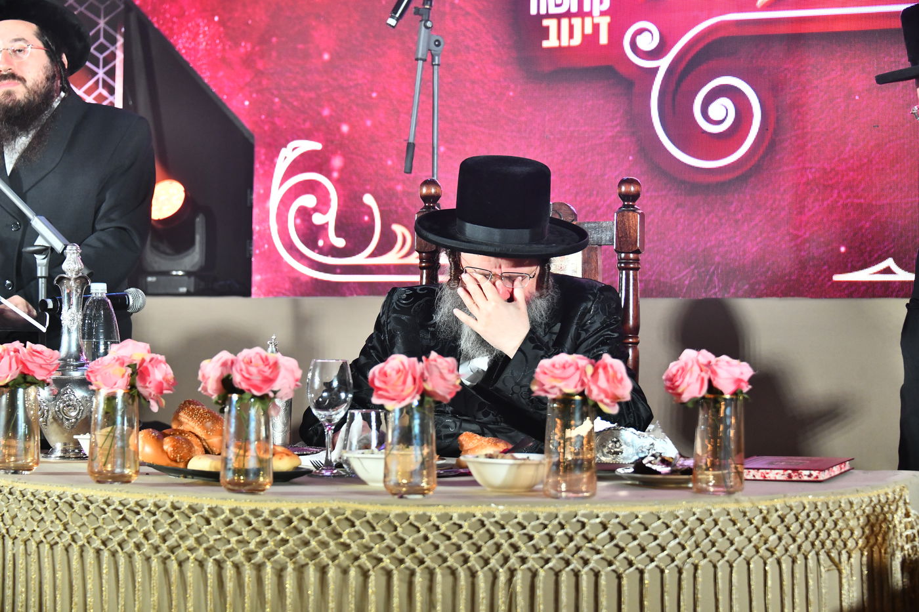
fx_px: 1991
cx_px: 460
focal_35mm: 78
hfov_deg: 26.0
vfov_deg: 17.5
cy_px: 306
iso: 1600
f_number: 5
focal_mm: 78
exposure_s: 1/100
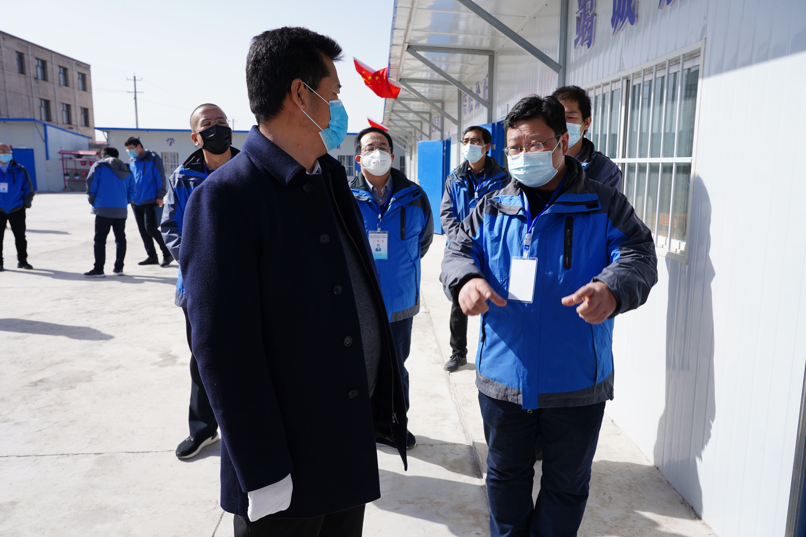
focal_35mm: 28
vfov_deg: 46.4
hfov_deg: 65.5
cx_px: 403
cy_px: 268
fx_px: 627
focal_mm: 28
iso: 100
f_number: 8
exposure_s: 1/200
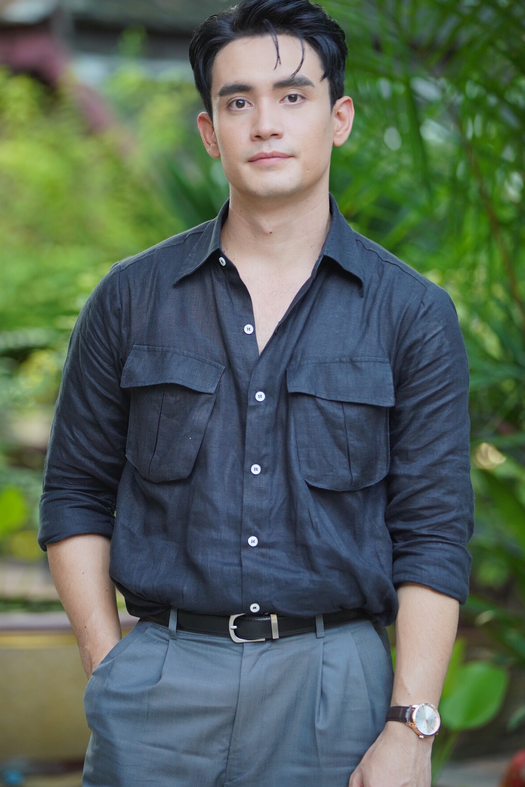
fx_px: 3084
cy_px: 384
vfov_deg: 14.6
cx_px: 251
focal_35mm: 141
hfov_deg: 9.7
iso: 400
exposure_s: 1/320
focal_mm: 130
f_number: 2.8
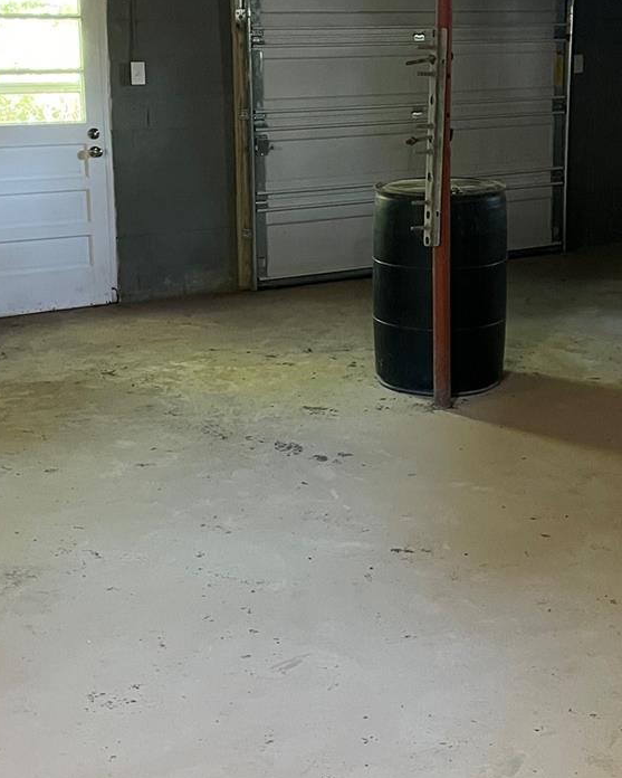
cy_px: 300
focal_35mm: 56
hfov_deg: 27.1
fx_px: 1288
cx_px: 309
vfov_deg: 33.4
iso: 500
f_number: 1.6
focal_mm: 5.1
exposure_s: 1/40
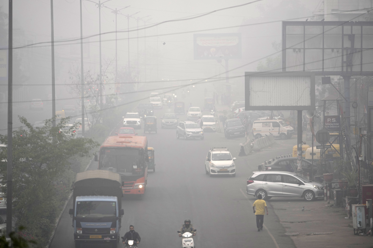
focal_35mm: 201
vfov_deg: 6.8
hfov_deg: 10.2
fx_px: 2082
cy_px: 124
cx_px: 186
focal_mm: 200
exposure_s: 1/800
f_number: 2.8
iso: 400
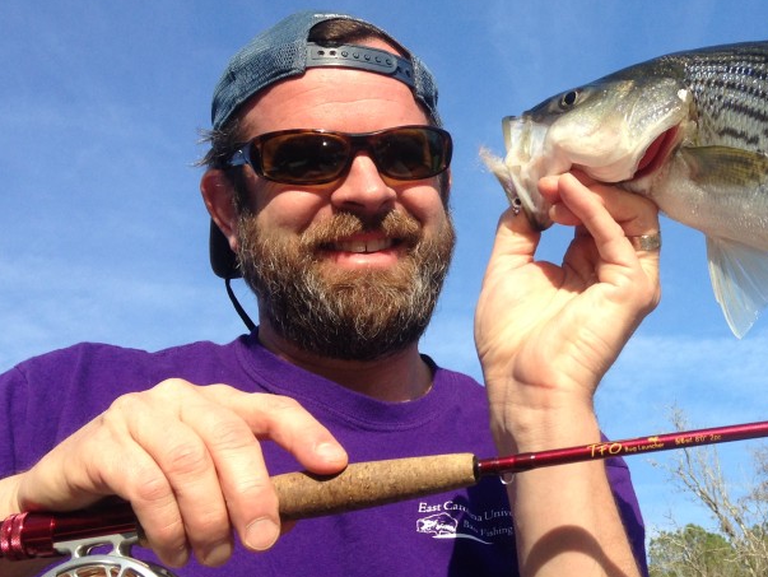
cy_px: 218
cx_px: 642
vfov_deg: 26.1
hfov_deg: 33.1
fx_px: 1243
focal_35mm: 56
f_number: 2.4
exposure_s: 1/1063
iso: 50
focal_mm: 4.12
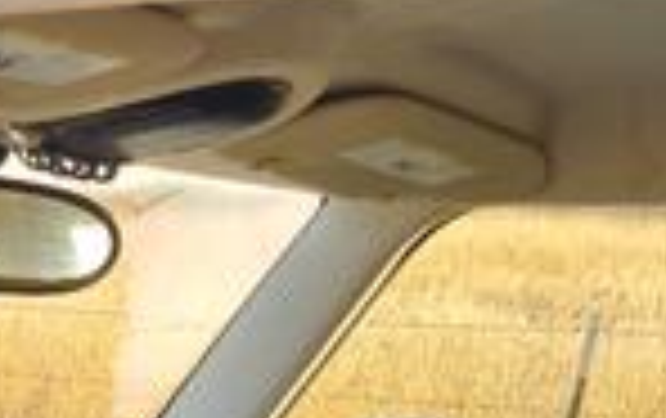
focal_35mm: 83
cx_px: -50
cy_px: 791
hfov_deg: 23.5
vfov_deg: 13.8
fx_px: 1509
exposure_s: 1/180
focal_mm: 5.54
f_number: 1.8
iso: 100
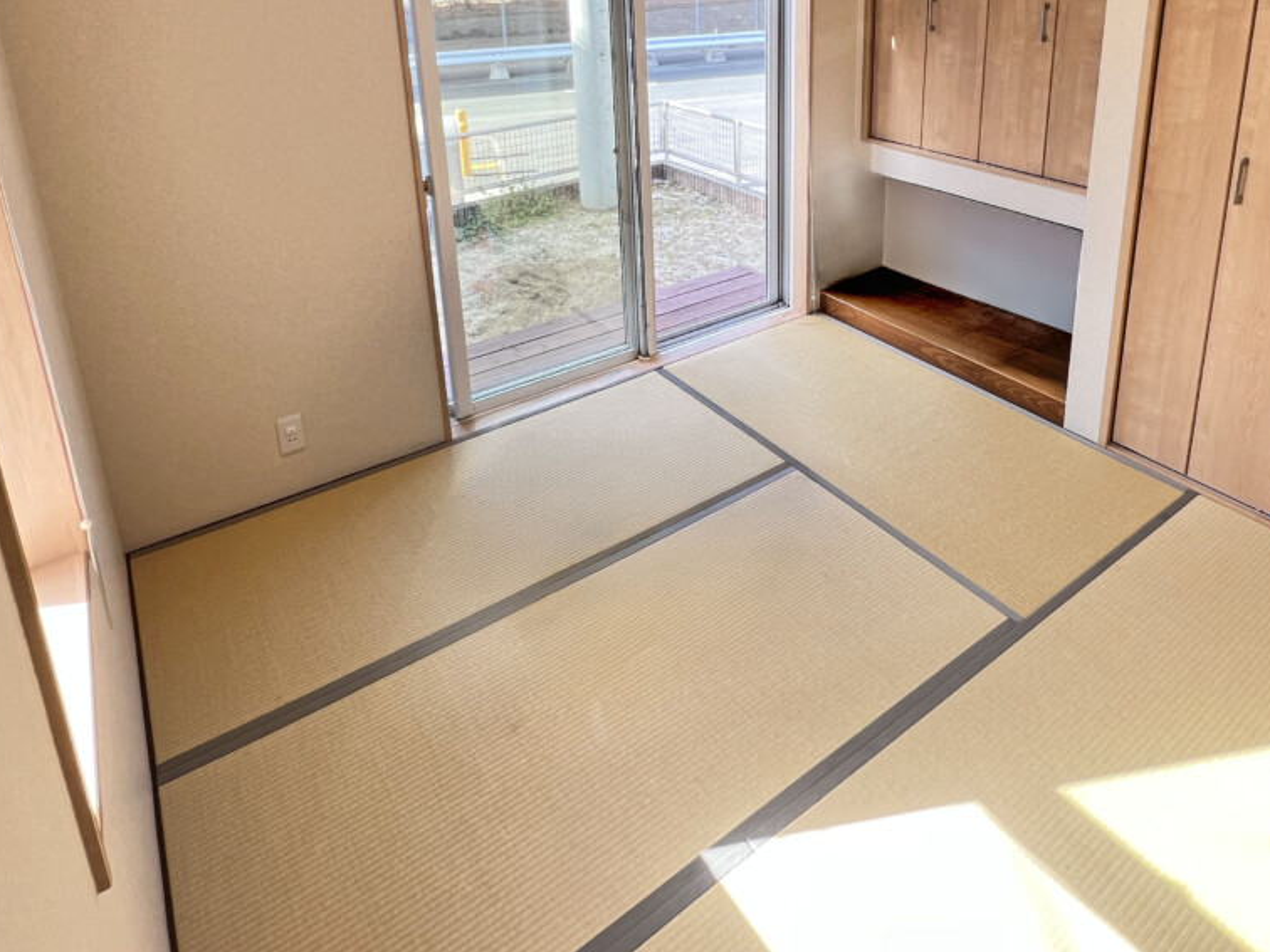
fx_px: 807
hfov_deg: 75.9
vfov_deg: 56.1
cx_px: 731
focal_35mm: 22
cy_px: 173
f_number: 1.8
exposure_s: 1/99
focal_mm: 1.57
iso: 64
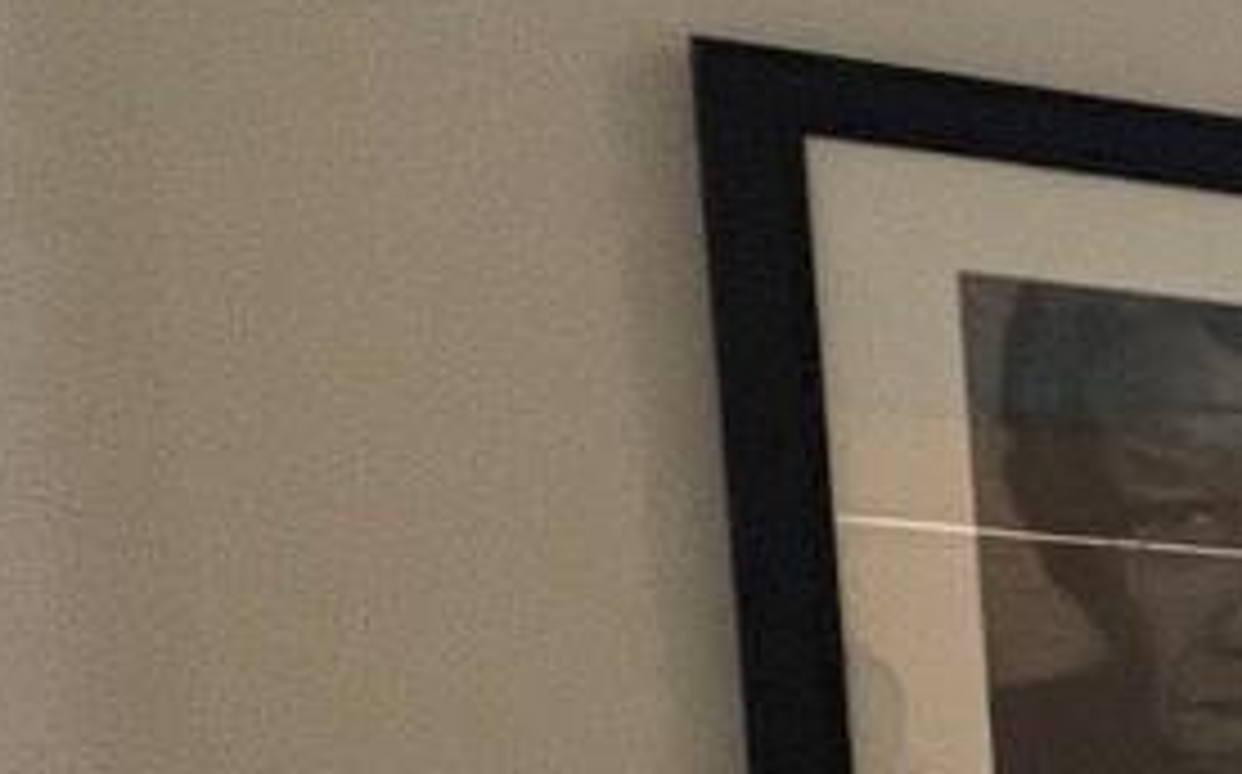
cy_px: 1206
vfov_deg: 15.0
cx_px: 3429
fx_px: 2706
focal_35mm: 80
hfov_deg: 12.8
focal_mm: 1.57
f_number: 1.8
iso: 125
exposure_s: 1/120
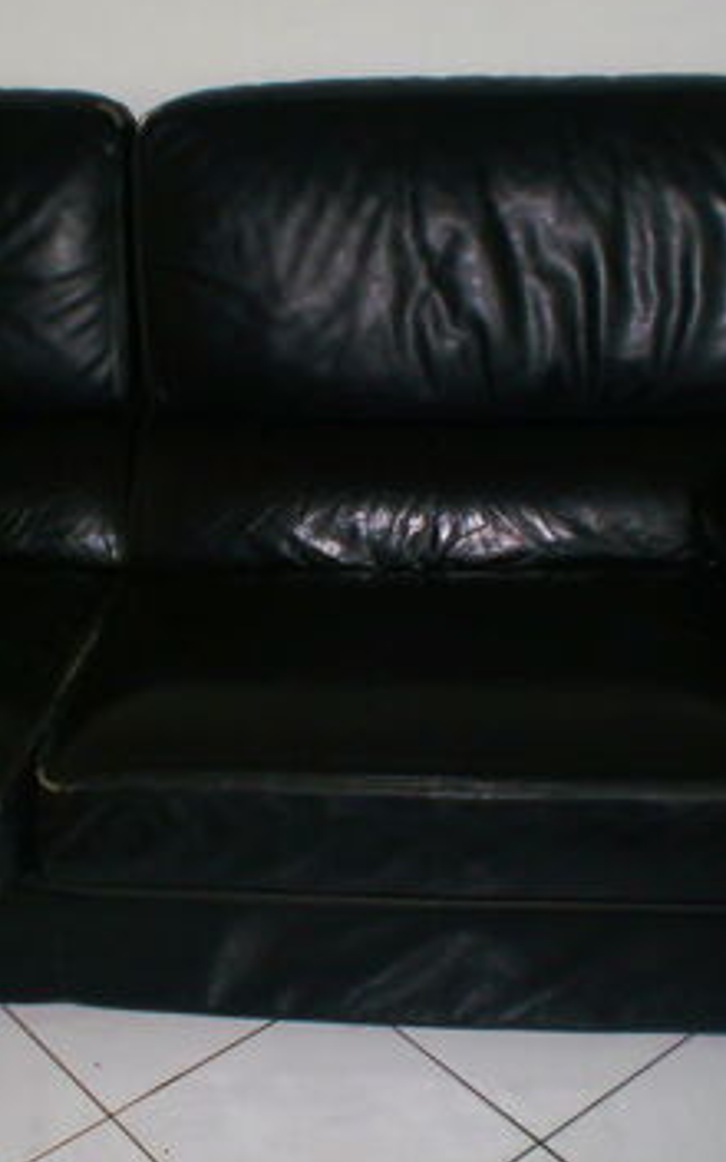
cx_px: 208
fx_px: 1646
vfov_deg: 38.9
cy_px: 574
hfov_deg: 24.7
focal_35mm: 52
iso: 125
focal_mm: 6.3
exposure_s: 1/30
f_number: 3.1
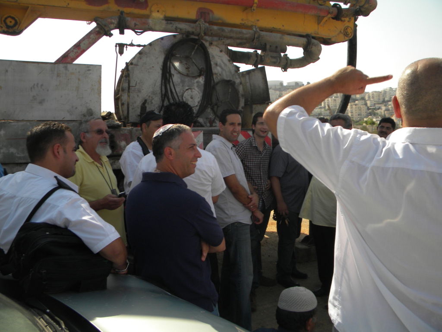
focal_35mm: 28
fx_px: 358
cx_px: 221
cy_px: 166
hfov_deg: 63.4
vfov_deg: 49.7
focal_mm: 5
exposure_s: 1/234
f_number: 7
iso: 80
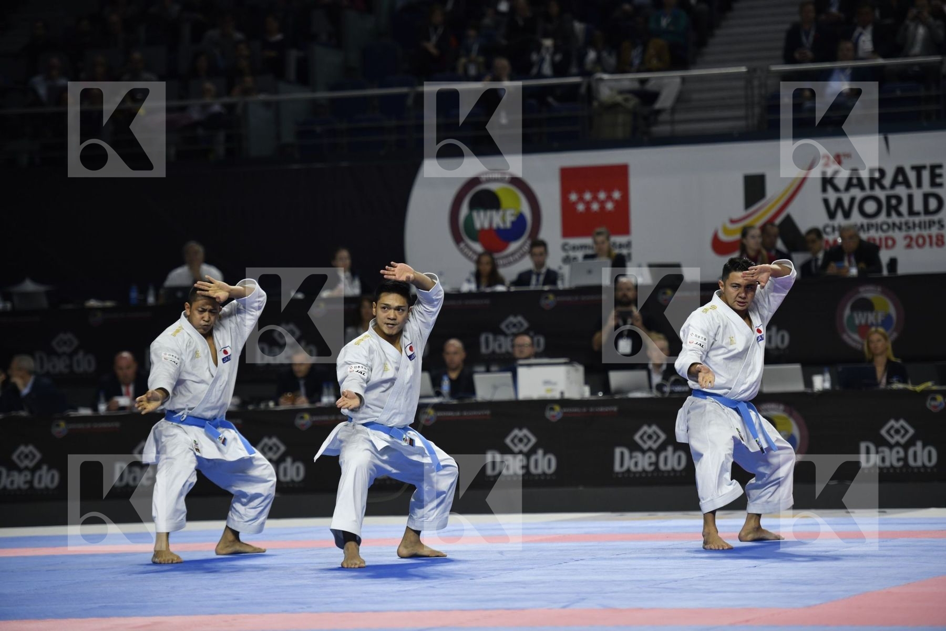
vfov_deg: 8.9
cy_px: 316
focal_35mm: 155
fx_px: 4073
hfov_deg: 13.2
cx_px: 473
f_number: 2.8
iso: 800
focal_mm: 155
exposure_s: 1/800
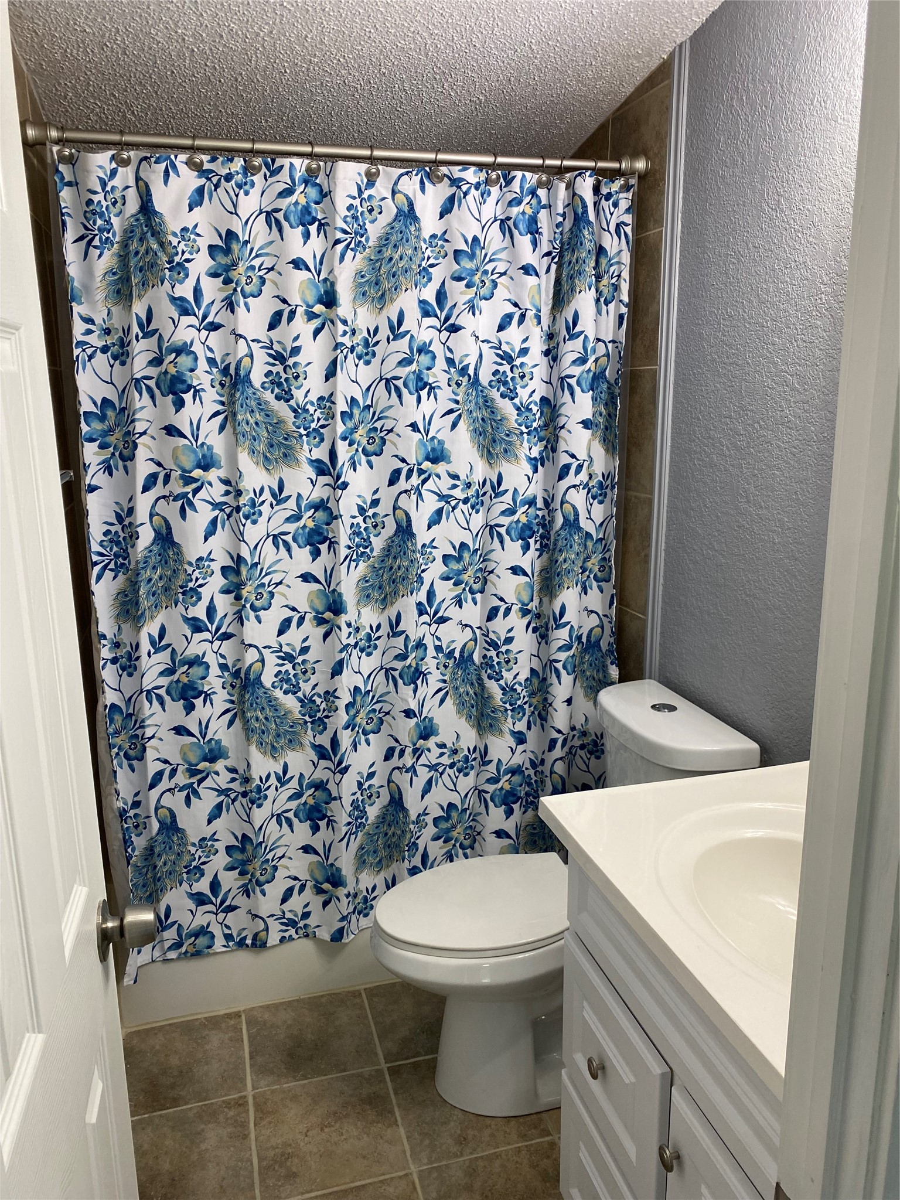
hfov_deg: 53.1
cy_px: 600
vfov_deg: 67.3
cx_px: 450
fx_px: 901
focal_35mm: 26
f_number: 1.8
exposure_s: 1/120
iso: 125
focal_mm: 4.25
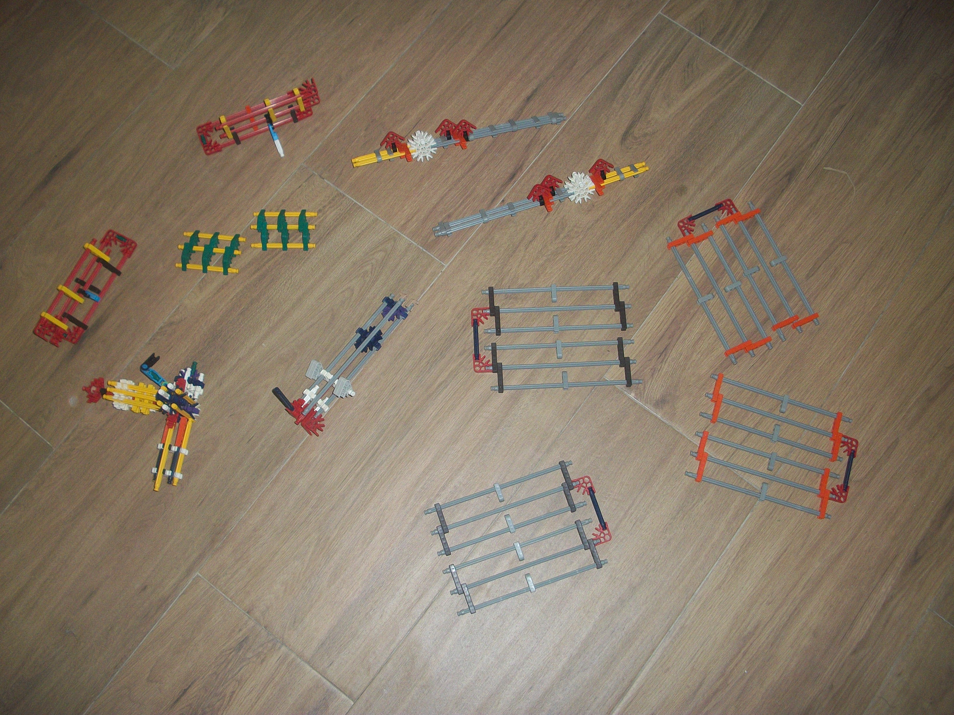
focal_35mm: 35
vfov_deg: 40.7
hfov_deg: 52.6
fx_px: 965
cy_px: 358
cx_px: 477
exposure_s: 1/60
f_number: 3.1
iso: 160
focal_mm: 6.3
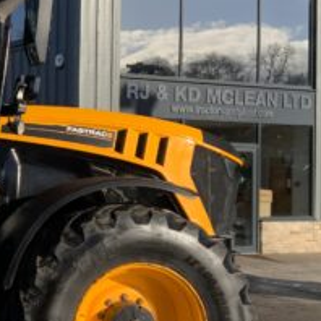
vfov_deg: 20.9
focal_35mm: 83
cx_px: -60
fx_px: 871
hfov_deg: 19.7
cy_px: 151
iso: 16
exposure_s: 1/1626
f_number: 1.8
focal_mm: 3
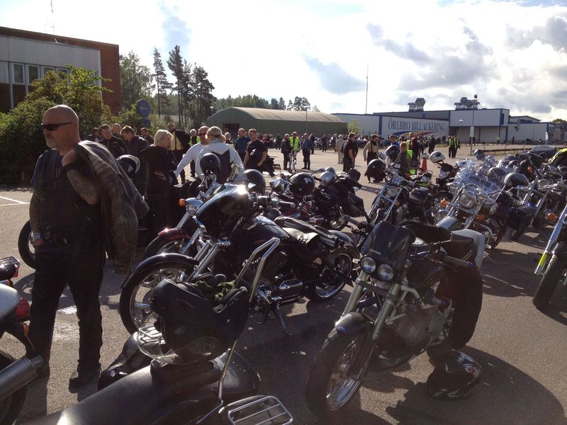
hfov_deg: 52.6
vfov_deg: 40.7
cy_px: 212
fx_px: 573
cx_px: 284
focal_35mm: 35
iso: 64
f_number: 2.4
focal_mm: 4.28
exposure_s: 1/1534
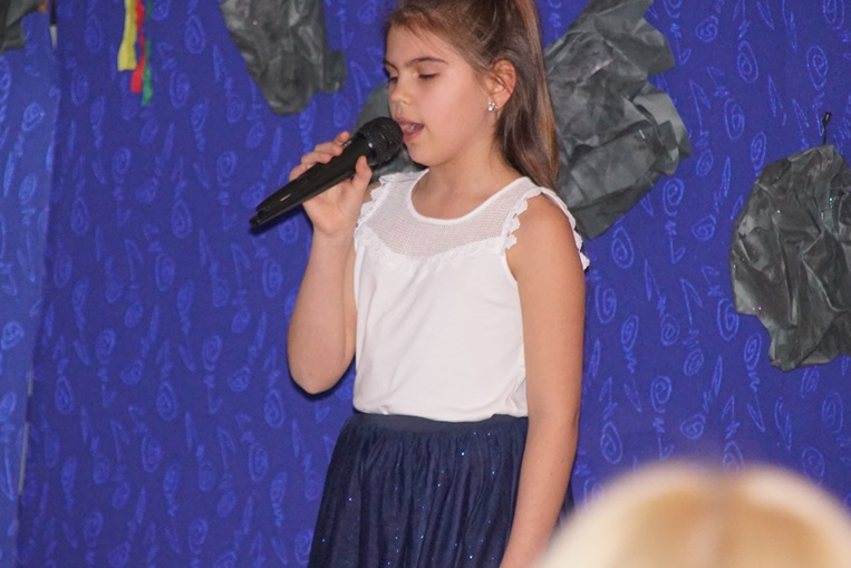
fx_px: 9291
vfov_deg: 3.5
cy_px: 284
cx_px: 397
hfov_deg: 5.2
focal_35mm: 393
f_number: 6.3
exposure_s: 1/60
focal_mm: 200
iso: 3200
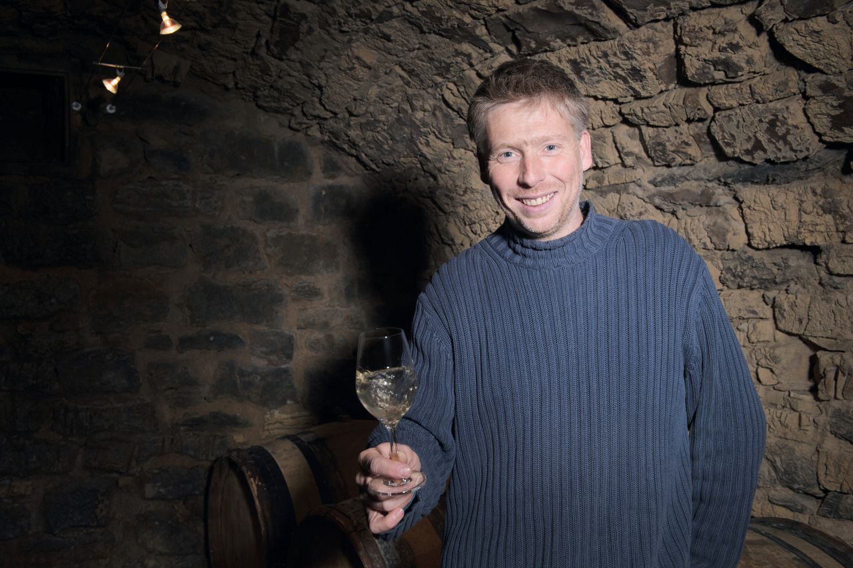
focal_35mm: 32
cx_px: 426
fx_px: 758
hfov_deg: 58.7
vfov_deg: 41.1
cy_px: 284
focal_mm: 32
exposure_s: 1/500
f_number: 8
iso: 400
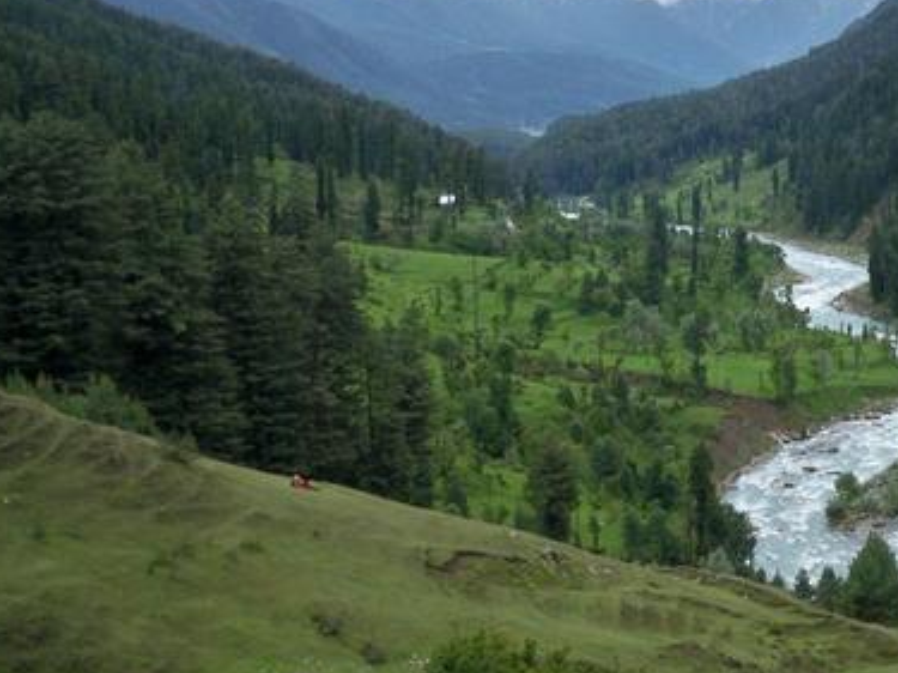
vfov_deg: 25.9
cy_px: 199
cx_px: 649
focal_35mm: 56
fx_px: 1452
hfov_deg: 33.8
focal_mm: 6.3
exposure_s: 1/500
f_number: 3.1
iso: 160
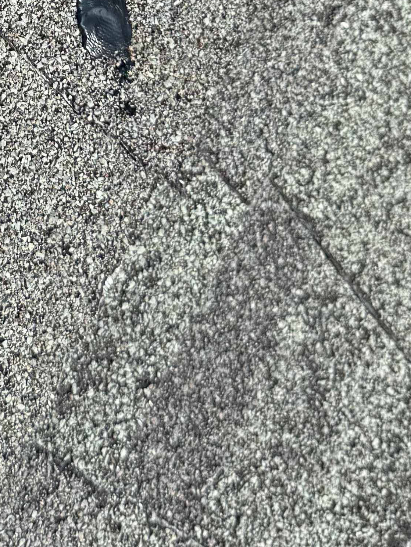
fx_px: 1456
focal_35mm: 92
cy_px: -149
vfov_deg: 19.7
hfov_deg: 15.4
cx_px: -105
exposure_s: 1/2604
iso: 80
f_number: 1.78
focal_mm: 6.76
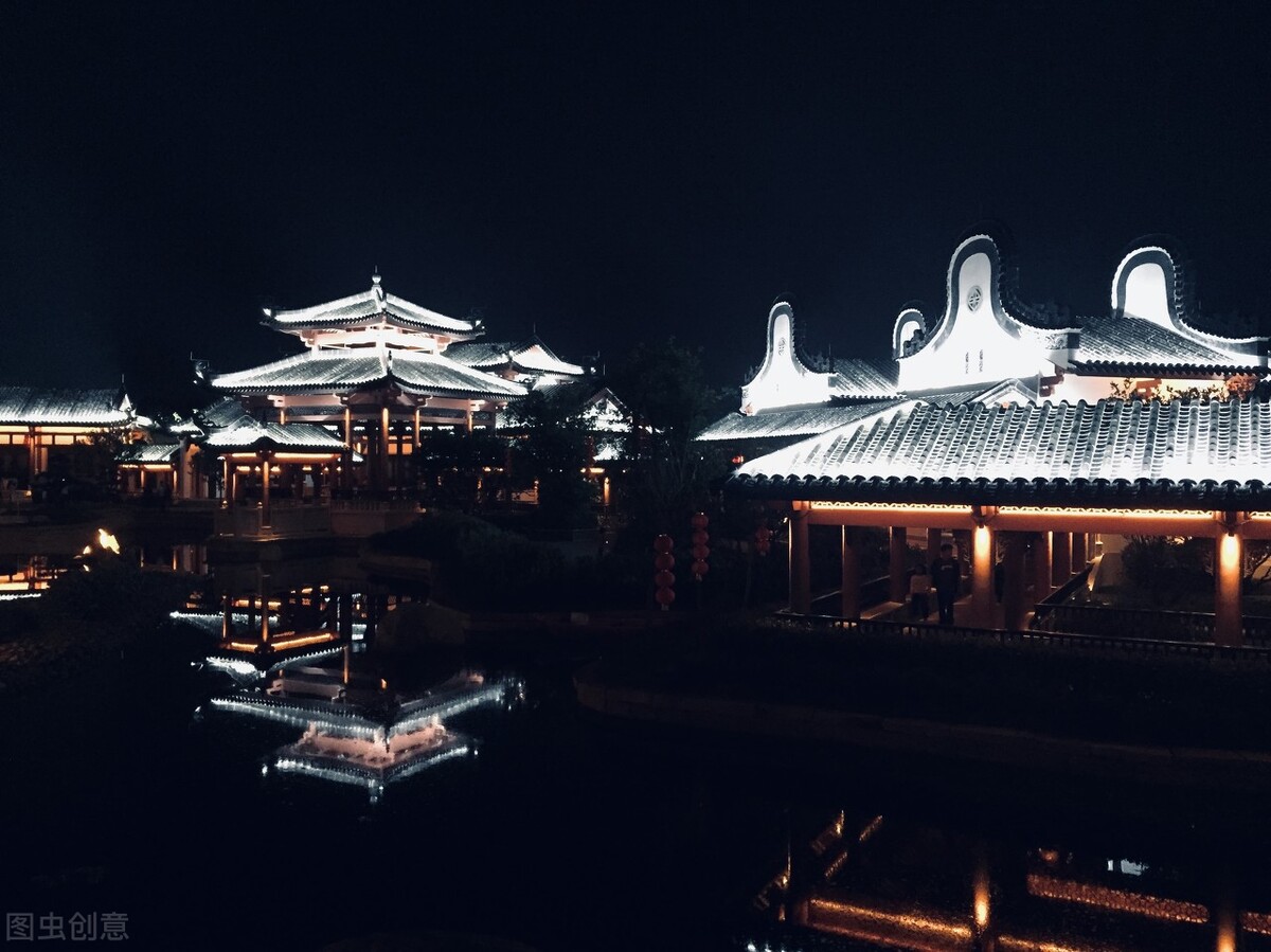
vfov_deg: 48.2
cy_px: 476
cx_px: 636
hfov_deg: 61.7
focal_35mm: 29
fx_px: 1064
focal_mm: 4.15
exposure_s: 1/17
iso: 400
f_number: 2.2
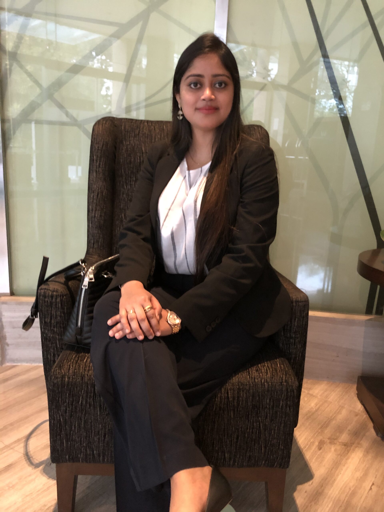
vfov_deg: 63.4
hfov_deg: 49.7
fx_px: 414
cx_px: 192
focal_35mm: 28
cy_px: 256
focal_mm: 4
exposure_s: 1/4
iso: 160
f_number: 1.8
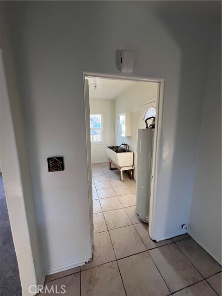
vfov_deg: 106.2
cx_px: 111
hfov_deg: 89.9
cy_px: 148
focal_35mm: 13
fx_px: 111
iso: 200
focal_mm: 1.57
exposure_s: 1/99
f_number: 1.8
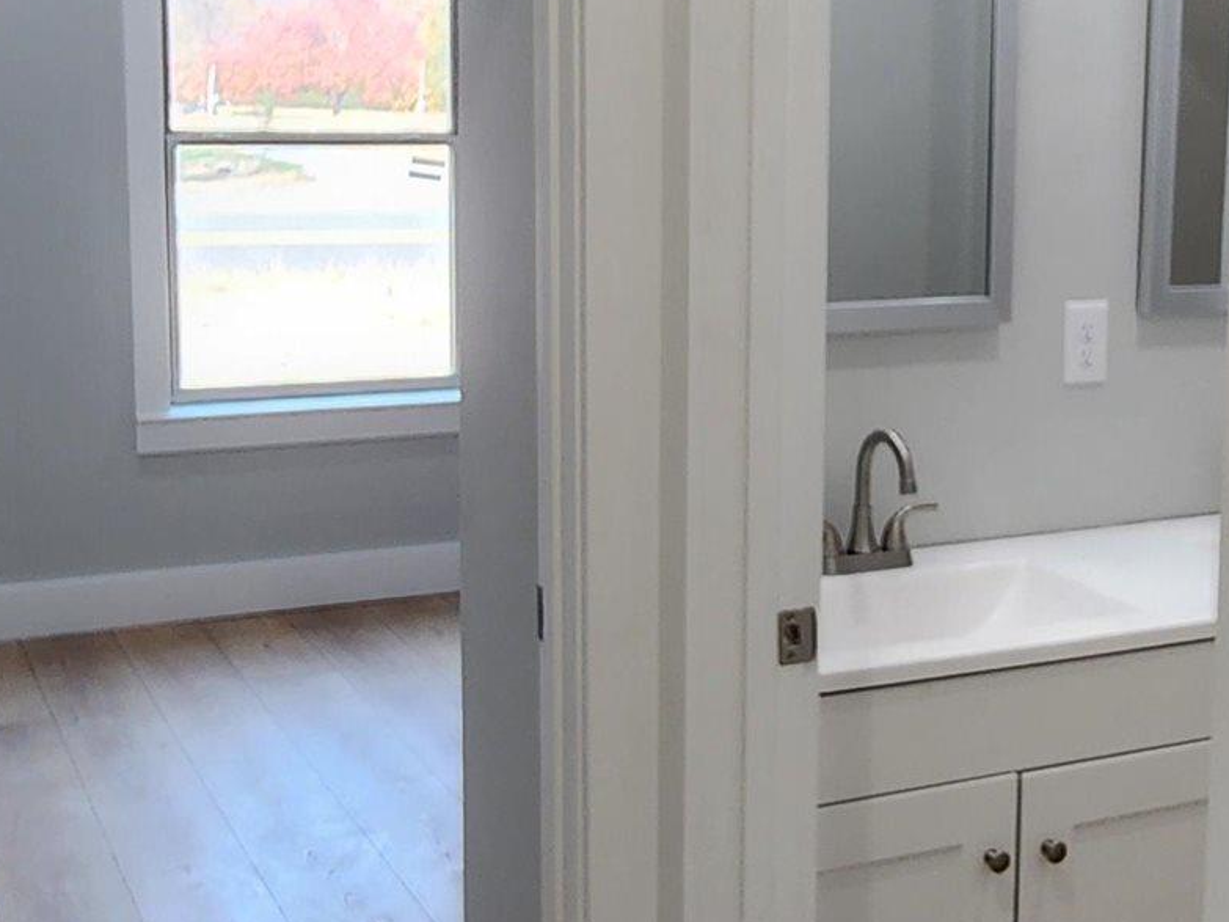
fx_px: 1810
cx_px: 833
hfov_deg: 37.0
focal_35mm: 51
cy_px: 327
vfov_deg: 28.4
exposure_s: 1/60
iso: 100
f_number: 2.2
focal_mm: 2.2
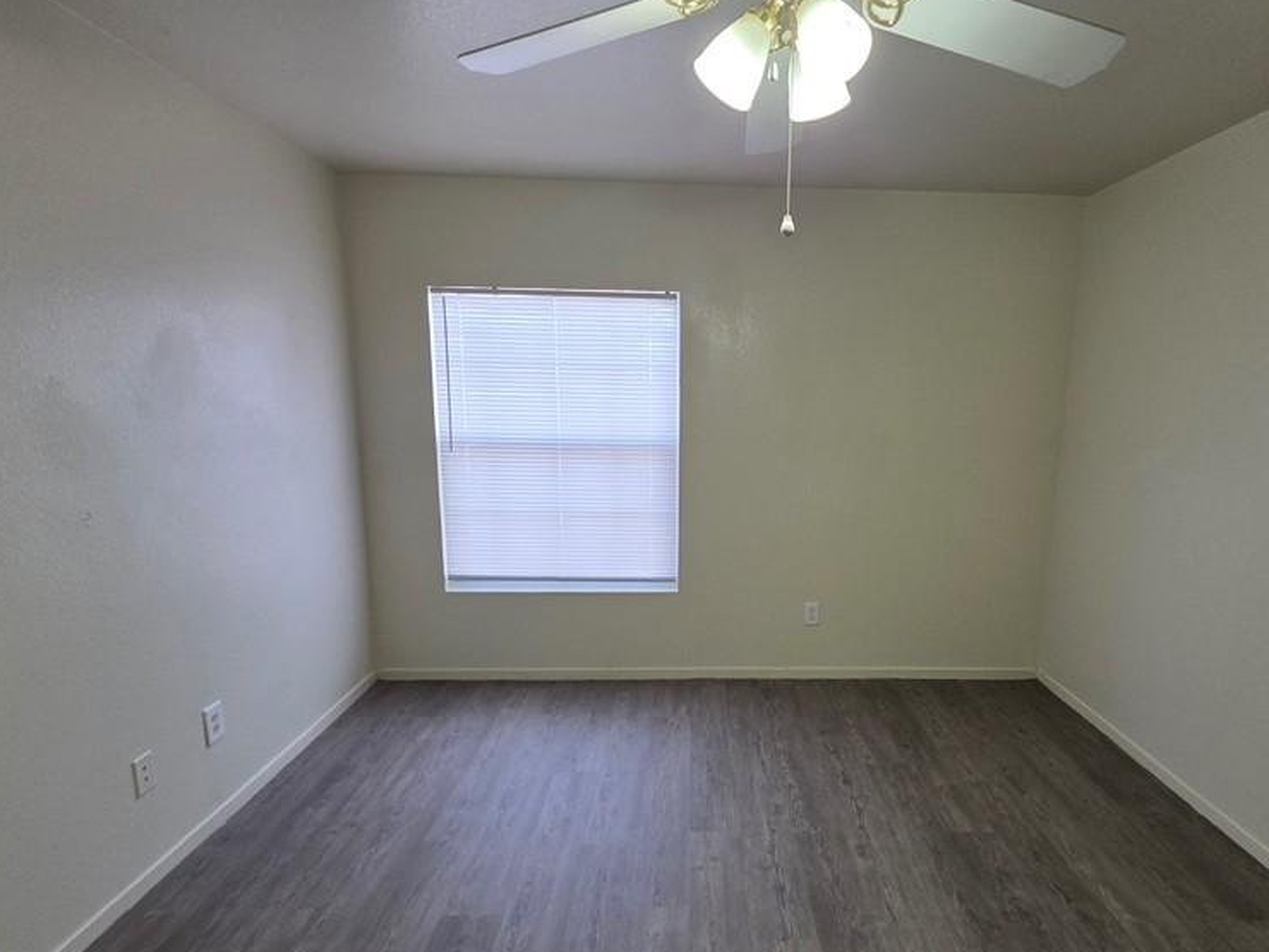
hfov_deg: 87.4
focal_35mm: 18
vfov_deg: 71.4
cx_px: 707
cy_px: 525
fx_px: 660
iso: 64
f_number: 1.9
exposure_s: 1/60
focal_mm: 2.2
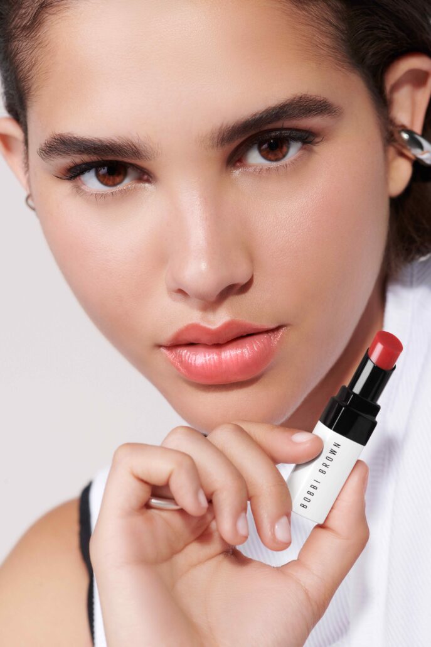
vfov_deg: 19.5
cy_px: 324
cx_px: 216
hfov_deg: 13.0
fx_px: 1885
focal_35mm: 105
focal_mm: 105
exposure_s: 1/200
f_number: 11
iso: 400
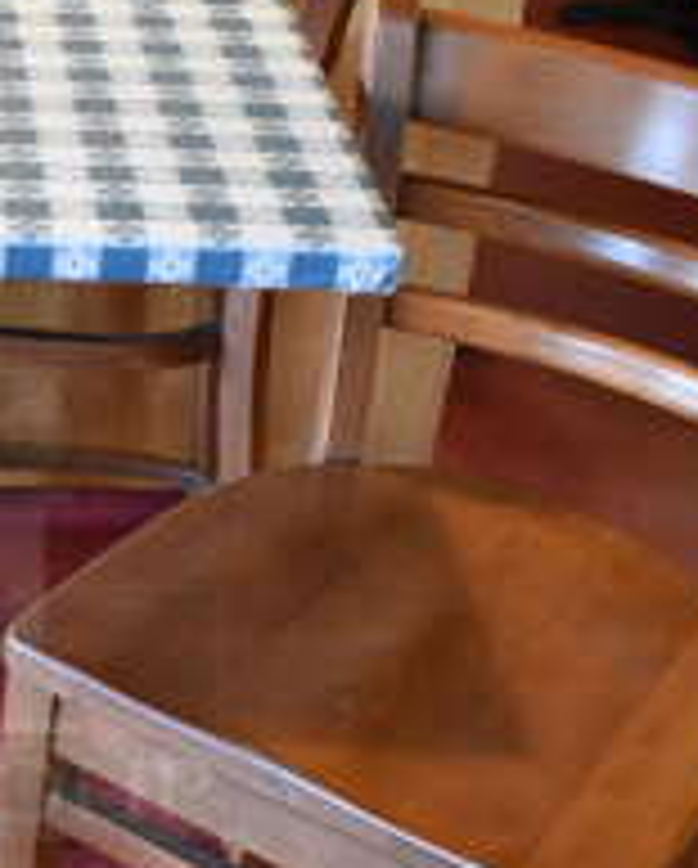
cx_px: -248
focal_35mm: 80
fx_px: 2061
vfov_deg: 23.7
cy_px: 603
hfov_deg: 17.8
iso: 4000
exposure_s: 1/125
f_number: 3.5
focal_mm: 18
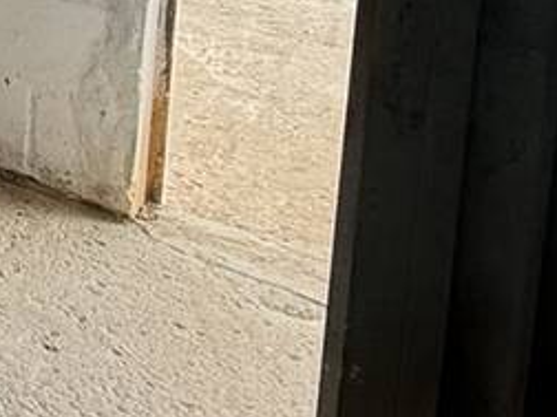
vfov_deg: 15.4
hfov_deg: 15.4
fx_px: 1287
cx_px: -732
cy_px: -368
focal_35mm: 80
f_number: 2.2
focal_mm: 2.22
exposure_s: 1/99
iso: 80
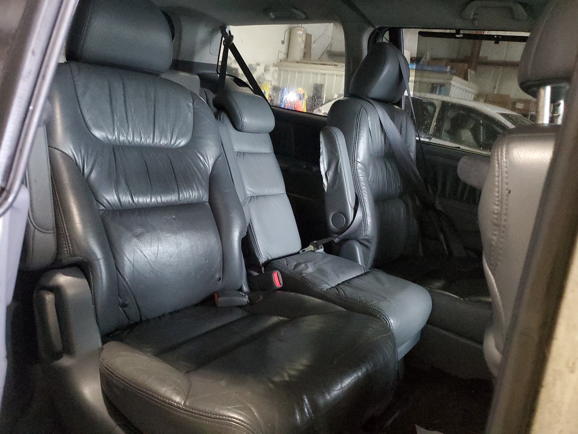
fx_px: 434
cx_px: 289
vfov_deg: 53.1
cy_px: 217
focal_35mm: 26
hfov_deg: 67.3
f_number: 1.5
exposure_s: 1/15
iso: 706
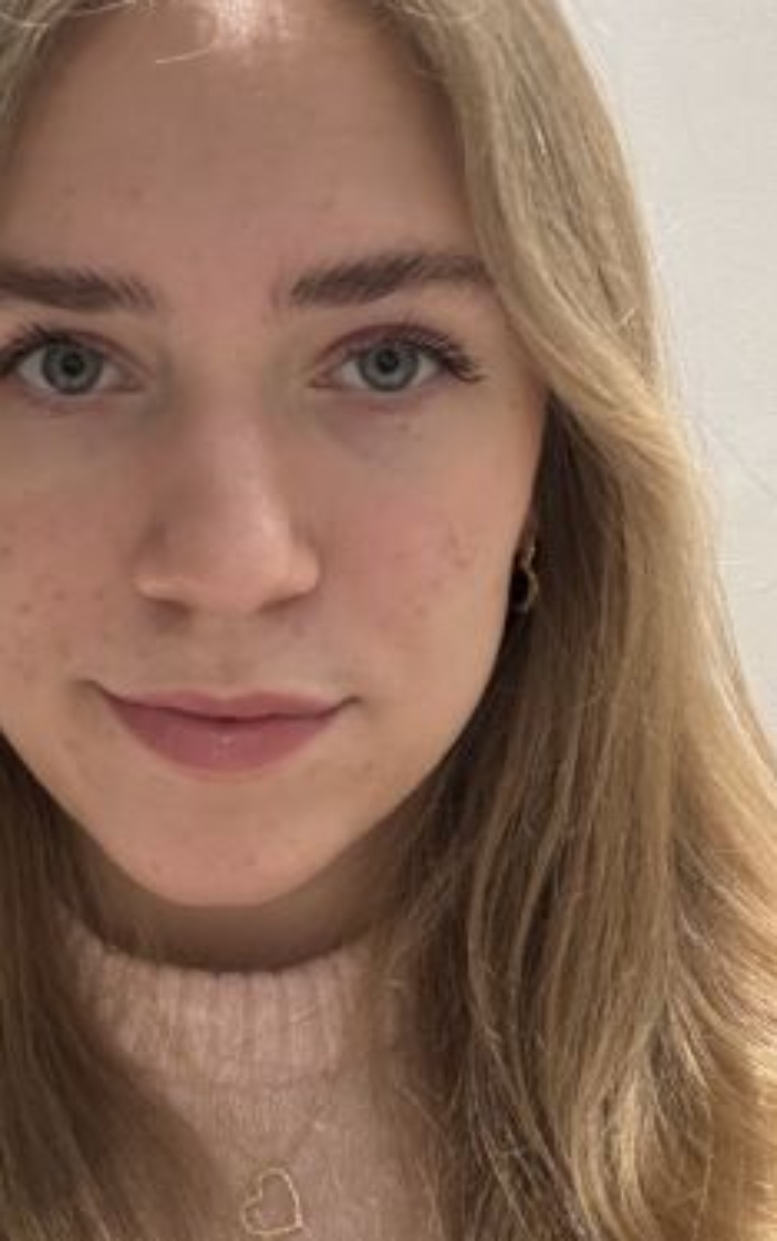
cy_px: 614
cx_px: 213
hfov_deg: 25.1
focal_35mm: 51
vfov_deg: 39.6
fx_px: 1727
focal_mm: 2.69
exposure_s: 1/50
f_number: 1.9
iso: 250
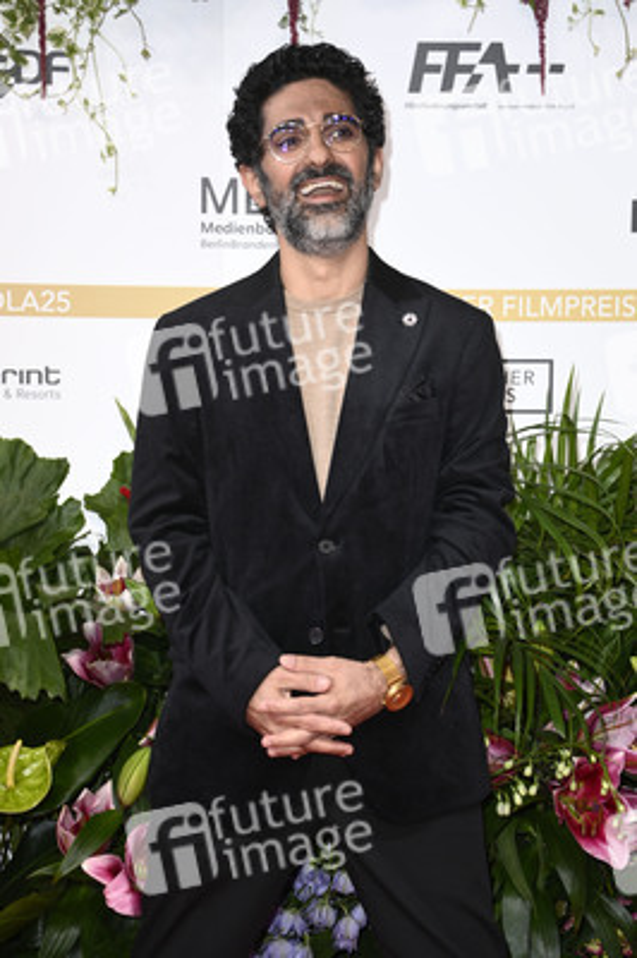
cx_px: 318
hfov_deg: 11.8
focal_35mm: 116
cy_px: 479
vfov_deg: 17.7
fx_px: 3084
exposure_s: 1/250
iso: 640
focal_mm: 116
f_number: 5.6
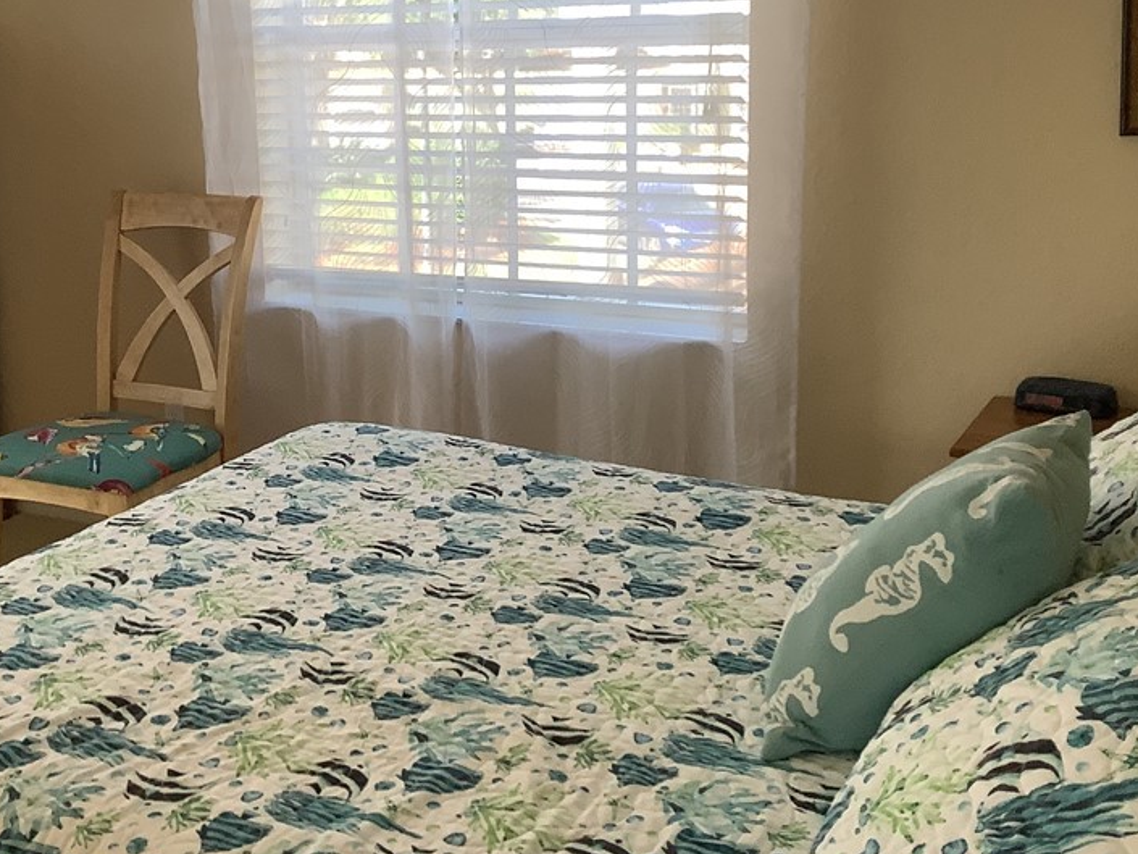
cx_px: 423
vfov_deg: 31.9
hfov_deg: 41.7
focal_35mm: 45
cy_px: 276
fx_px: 1480
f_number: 2.4
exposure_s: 1/50
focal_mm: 3.3
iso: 64
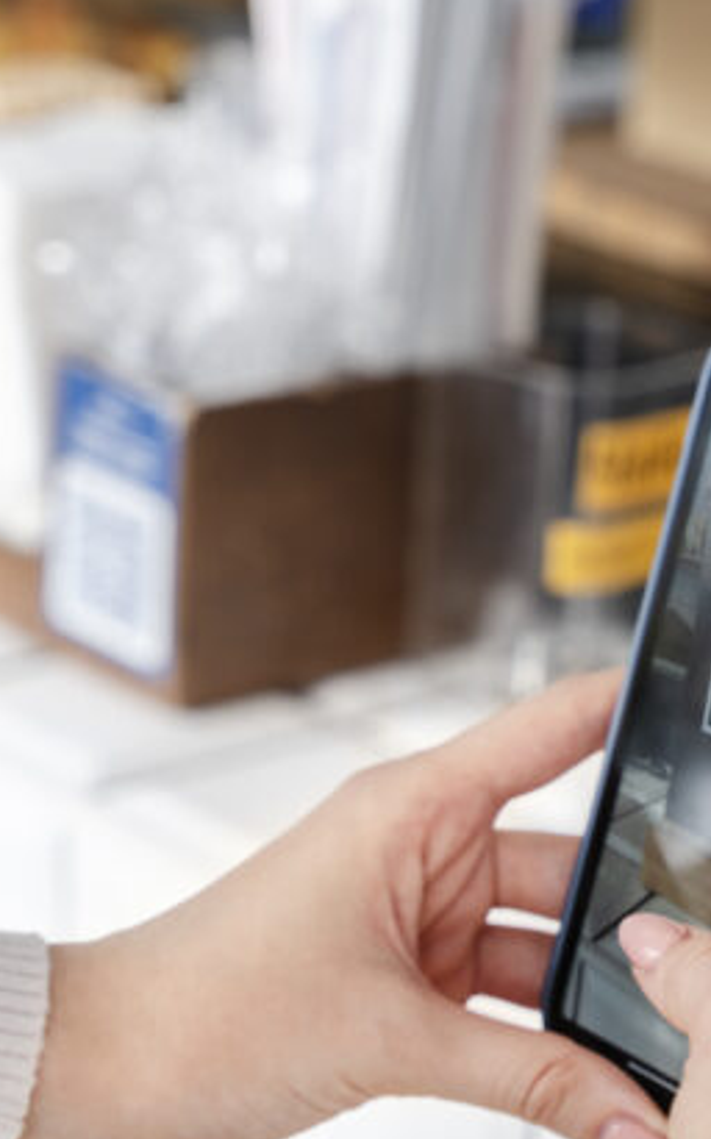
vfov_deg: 20.3
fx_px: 3175
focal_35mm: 102
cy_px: 570
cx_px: 900
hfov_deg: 12.4
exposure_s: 1/160
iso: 200
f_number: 4
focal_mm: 59.2
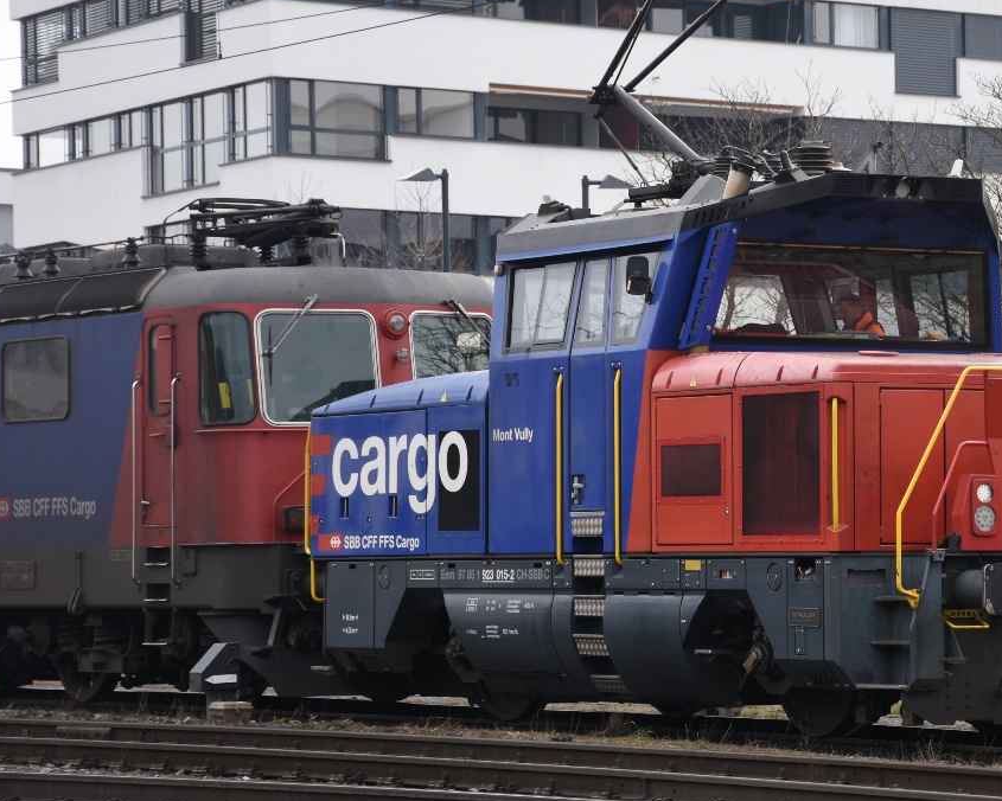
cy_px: 389
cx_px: 700
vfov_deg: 11.7
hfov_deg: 14.6
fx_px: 3915
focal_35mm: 132
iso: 250
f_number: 5.6
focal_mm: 66
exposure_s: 1/500
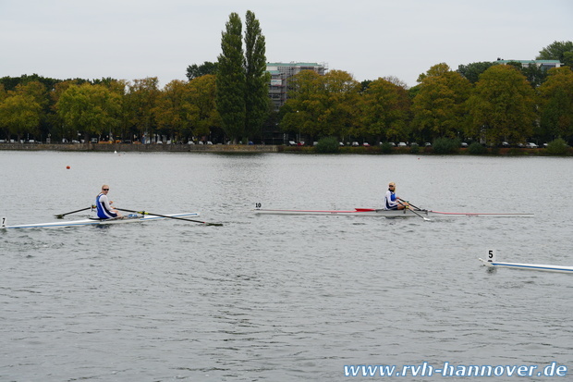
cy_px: 191
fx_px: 1217
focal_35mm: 76
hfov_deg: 26.5
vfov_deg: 17.8
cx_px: 286
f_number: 8
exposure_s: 1/125
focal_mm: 51
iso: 100
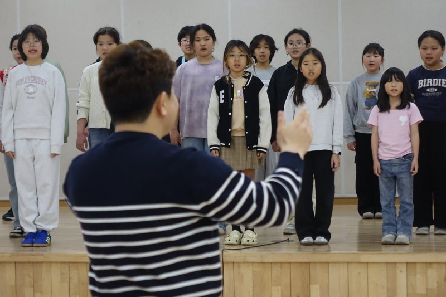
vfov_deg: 12.2
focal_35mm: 112
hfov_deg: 18.3
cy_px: 148
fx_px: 1387
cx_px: 223
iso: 800
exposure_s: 1/200
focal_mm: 40.95
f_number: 2.8
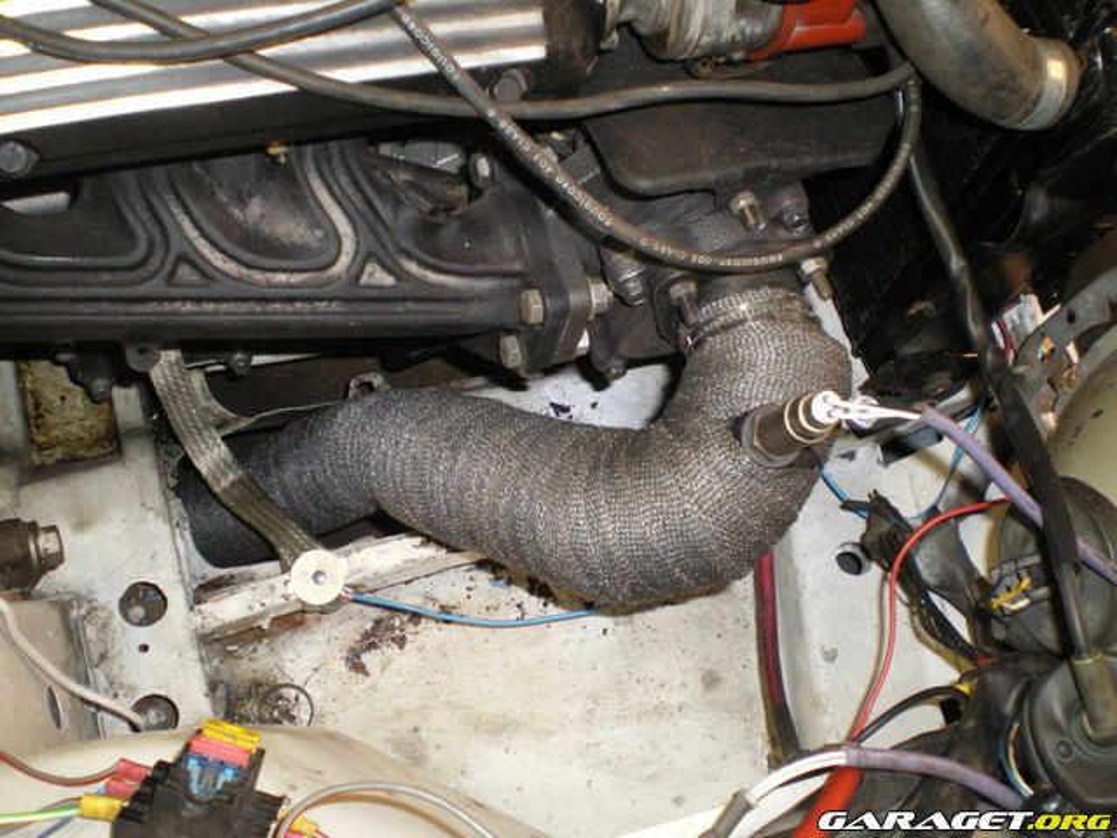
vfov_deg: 37.7
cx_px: 558
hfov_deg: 49.0
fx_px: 1226
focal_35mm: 38
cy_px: 419
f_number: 3.1
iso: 400
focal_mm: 6.3
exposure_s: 1/50
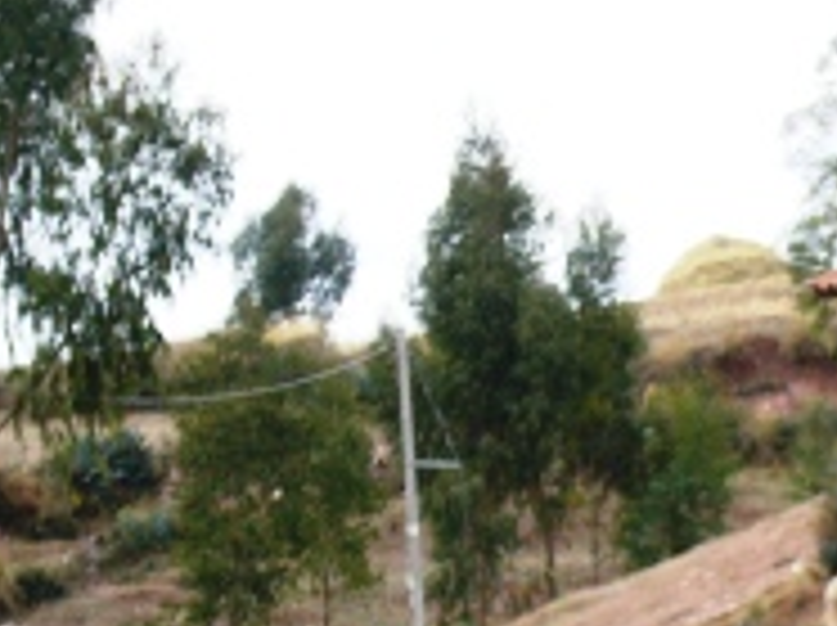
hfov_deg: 7.8
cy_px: 649
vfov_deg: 5.8
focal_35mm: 253
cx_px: 864
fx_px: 6110
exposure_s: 1/320
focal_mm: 17.4
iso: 100
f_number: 4.9
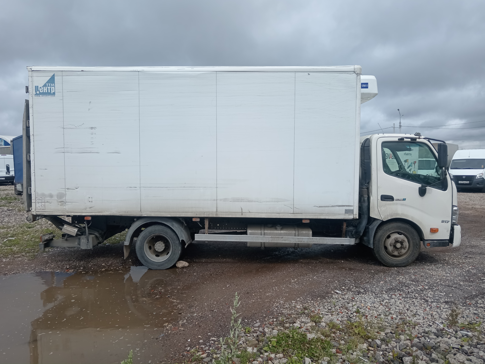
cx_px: 242
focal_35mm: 27
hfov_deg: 65.3
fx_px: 378
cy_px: 182
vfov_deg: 51.4
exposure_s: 1/1015
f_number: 1.9
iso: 100
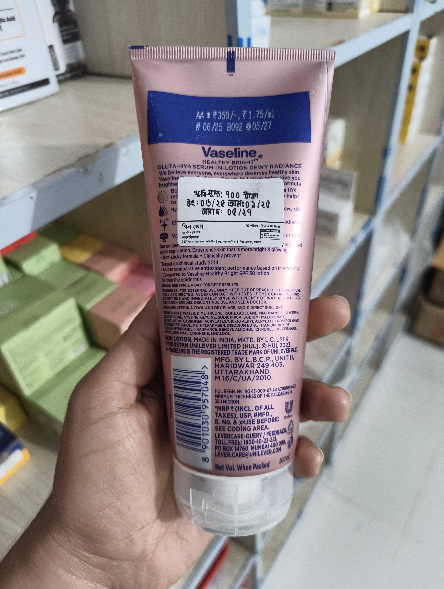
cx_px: 222
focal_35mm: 24
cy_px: 294
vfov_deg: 71.5
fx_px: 409
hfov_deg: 56.9
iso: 1192
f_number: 1.87
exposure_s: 1/33.3
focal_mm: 5.56
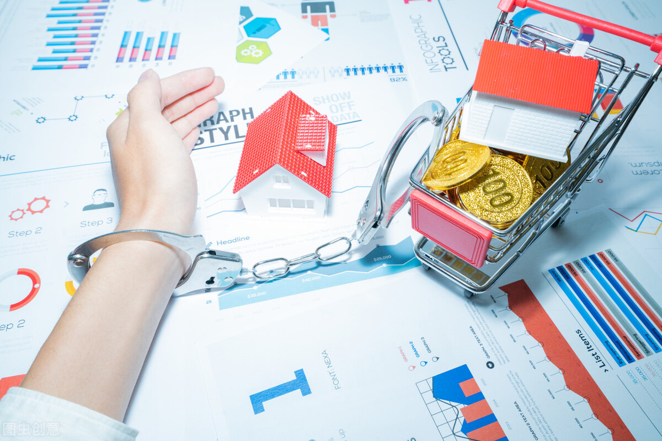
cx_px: 331
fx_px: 570
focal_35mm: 31
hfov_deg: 60.3
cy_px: 220
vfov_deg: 42.3
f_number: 11
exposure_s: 1/80
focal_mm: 31
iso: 400
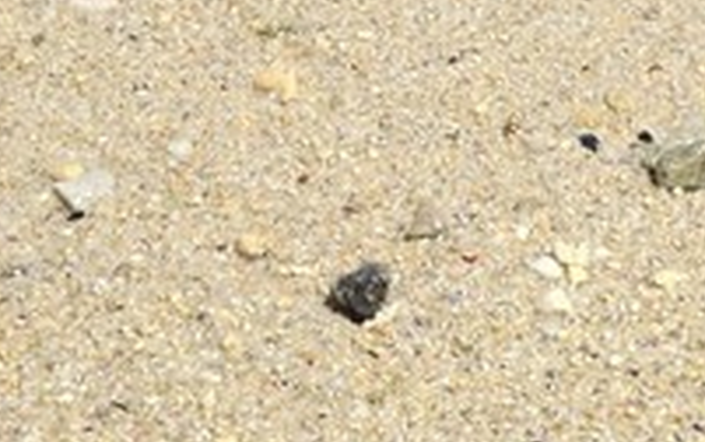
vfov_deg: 4.3
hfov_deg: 7.4
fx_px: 5461
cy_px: -1277
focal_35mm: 284
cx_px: 70
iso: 200
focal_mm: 35
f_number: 14
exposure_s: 1/200
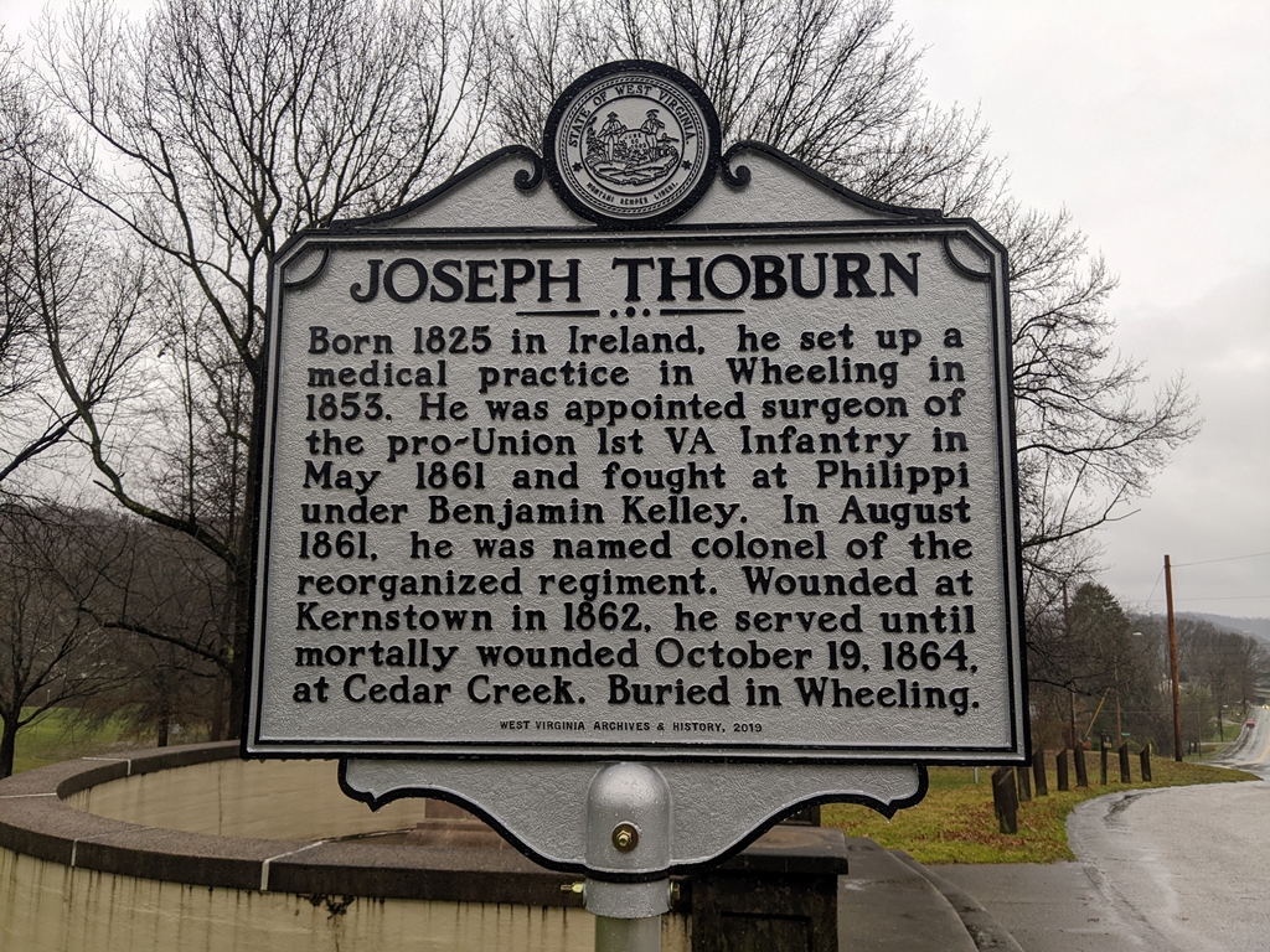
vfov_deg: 51.4
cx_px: 635
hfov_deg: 65.3
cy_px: 476
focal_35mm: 27
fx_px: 991
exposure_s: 1/469
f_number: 1.8
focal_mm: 4.44
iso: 61
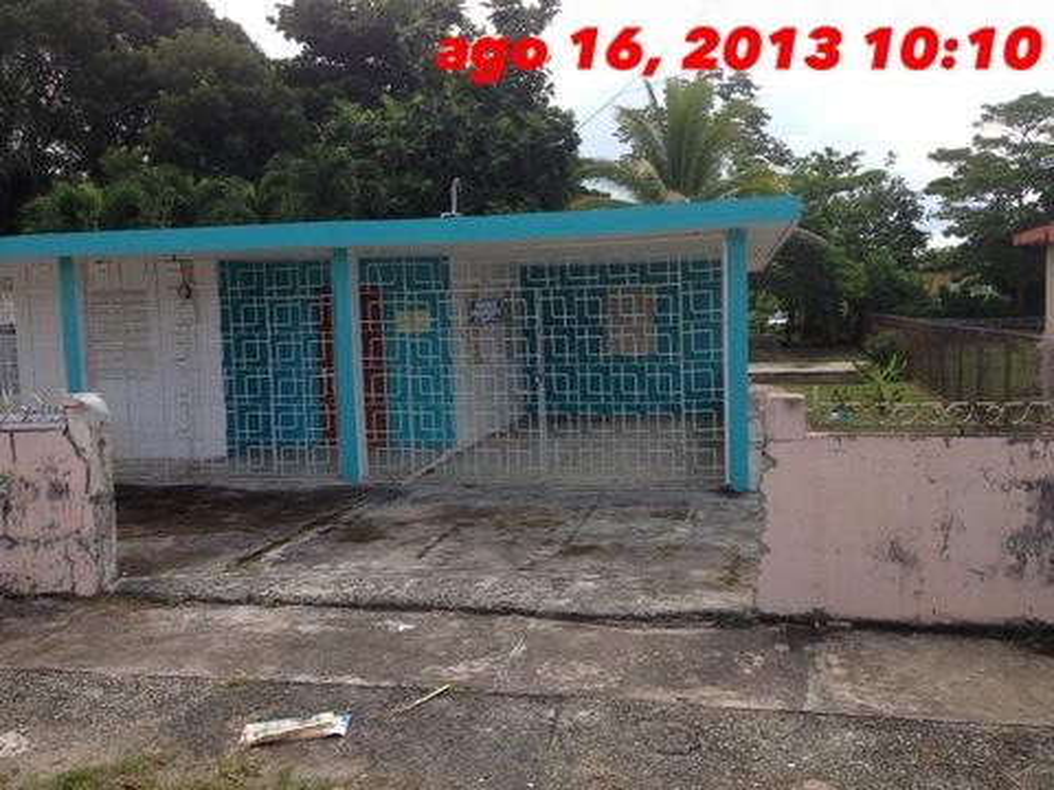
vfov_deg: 42.9
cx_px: 527
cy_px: 395
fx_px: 1005
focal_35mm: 33
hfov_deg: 55.4
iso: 50
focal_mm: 4.13
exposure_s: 1/834
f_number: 2.4
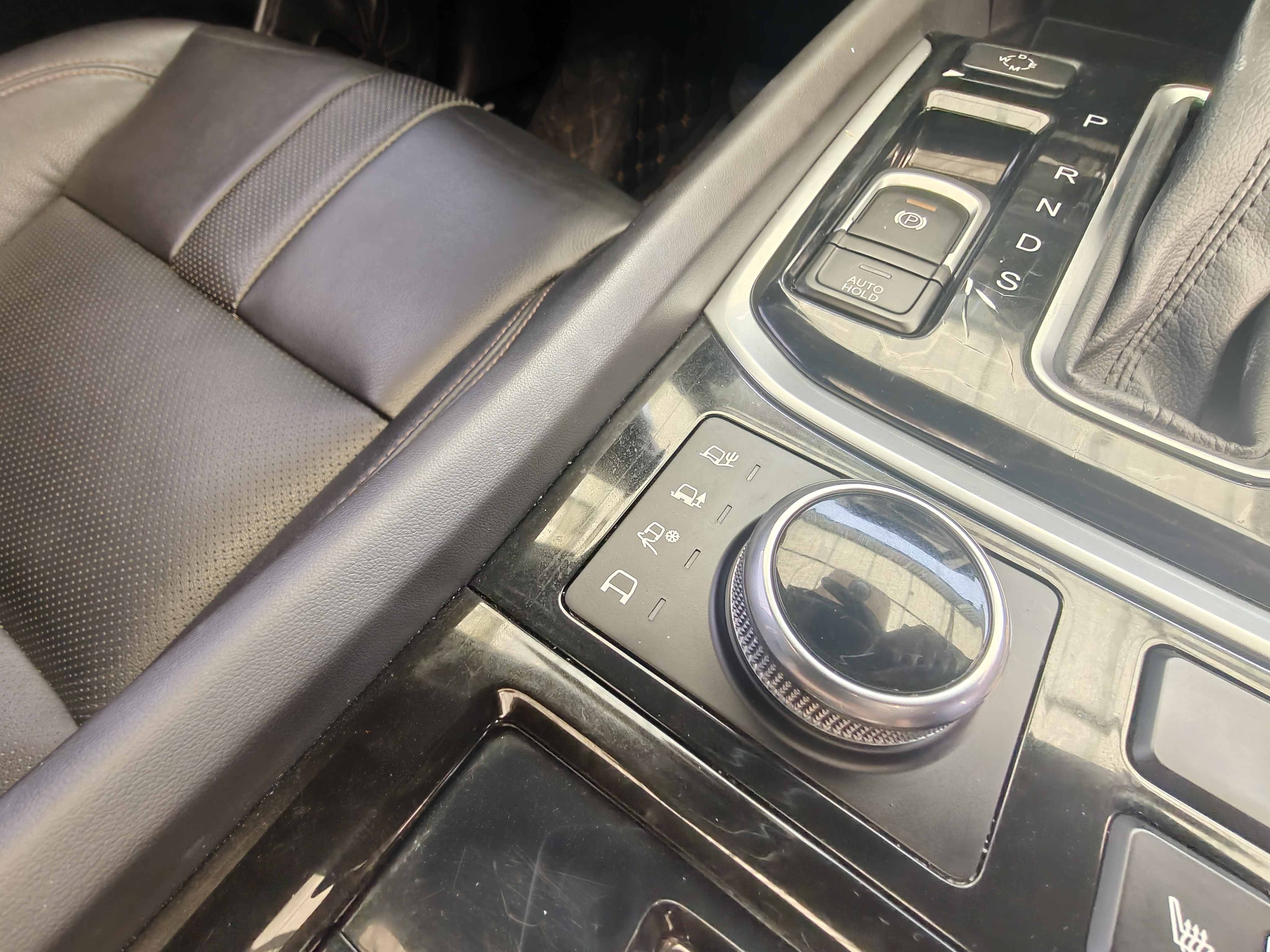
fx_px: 550
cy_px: 476
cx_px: 635
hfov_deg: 98.2
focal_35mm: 15
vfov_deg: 81.7
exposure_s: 1/69
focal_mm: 2.3
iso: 1000
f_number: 2
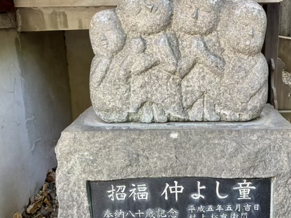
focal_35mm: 36
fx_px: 302
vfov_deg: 39.6
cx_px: 176
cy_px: 96
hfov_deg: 51.0
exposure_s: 1/121
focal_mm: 5.96
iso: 80
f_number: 1.6
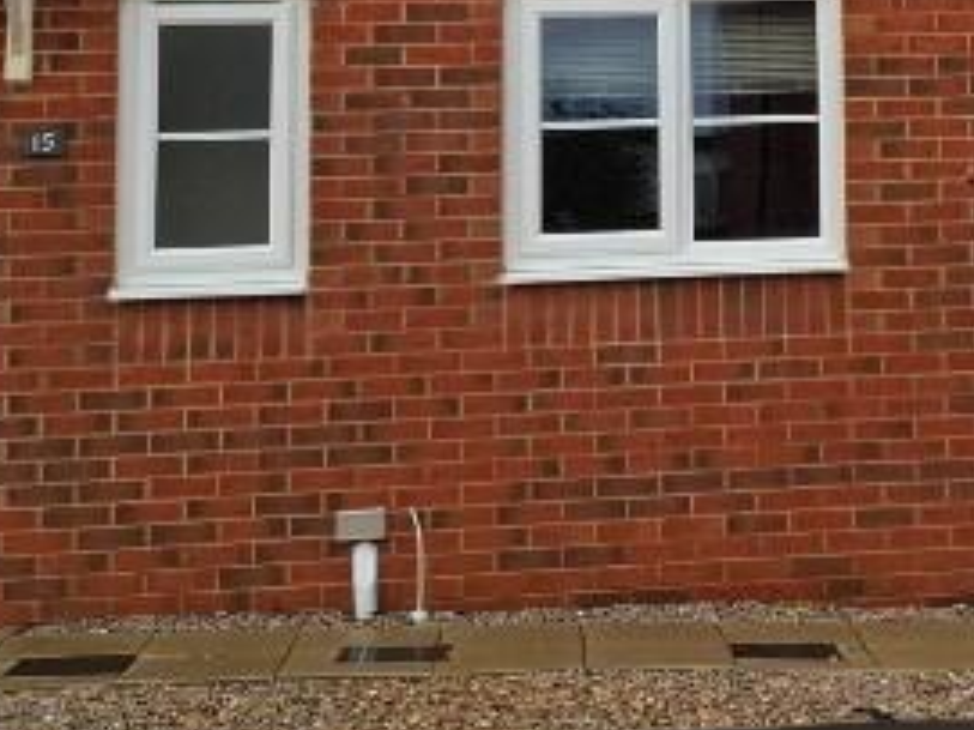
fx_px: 2447
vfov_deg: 16.4
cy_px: -79
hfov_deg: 21.9
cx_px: 924
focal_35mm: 87
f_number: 1.8
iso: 50
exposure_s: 1/300
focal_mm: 5.54
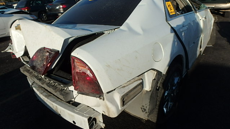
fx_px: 140
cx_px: 115
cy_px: 57
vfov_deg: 49.4
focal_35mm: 23
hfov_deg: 78.7
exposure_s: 1/500
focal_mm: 3.7
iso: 125
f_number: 6
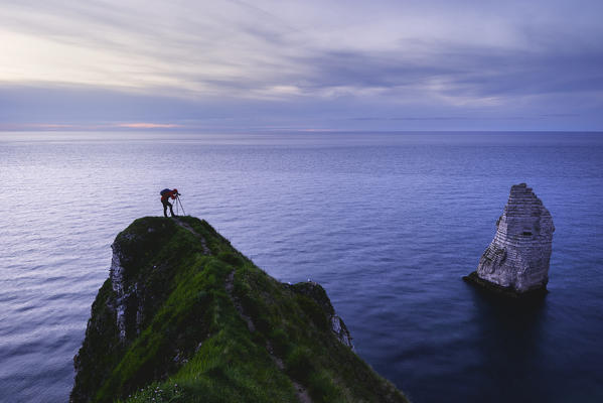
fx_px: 369
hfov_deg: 78.6
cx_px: 302
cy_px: 202
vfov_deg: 57.3
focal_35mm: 22
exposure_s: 1.3
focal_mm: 22
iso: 100
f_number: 10
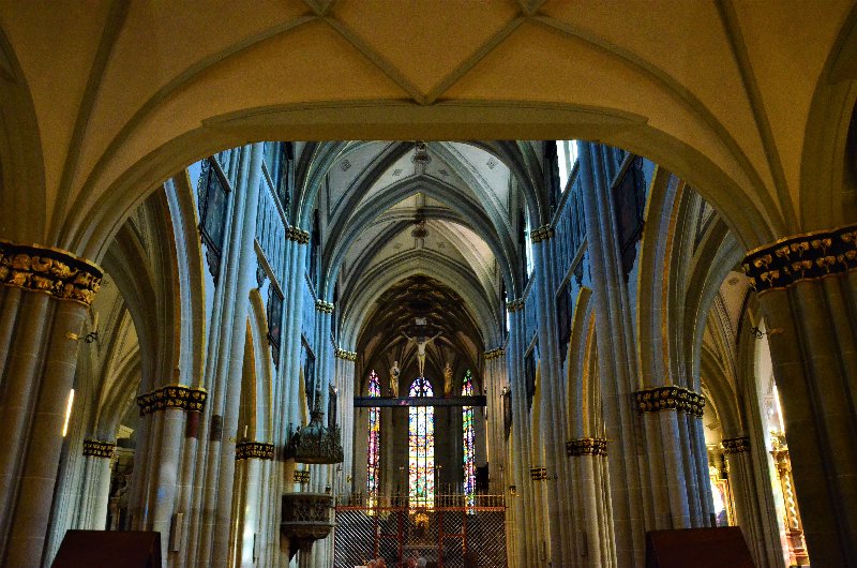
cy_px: 284
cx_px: 428
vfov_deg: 47.7
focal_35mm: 27
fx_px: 641
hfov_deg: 67.5
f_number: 7.1
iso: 6400
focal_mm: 18
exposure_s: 1/30
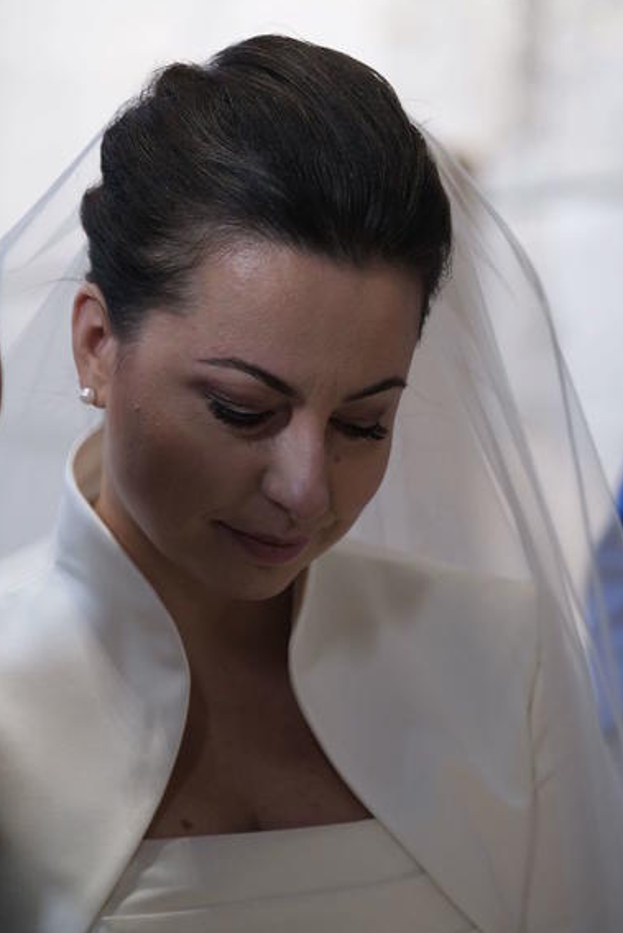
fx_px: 4358
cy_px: 458
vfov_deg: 12.2
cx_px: 324
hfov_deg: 8.2
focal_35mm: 168
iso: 640
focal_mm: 106
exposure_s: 1/60
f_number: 3.2
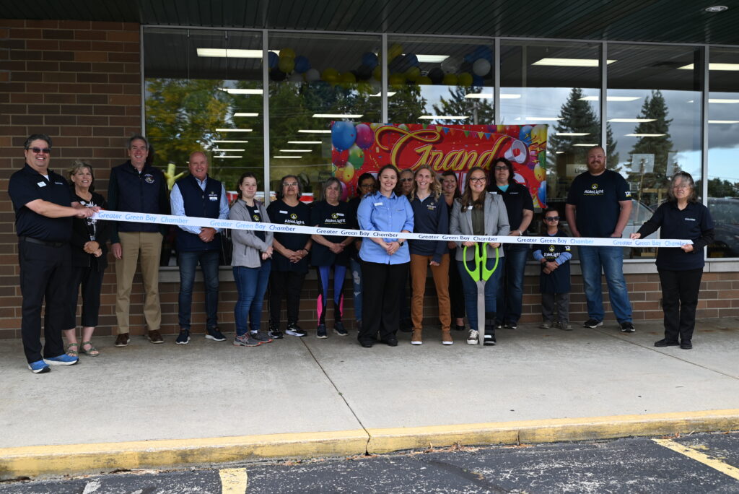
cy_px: 247
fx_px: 801
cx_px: 370
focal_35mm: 39
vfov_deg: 34.3
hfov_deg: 49.5
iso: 200
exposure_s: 1/250
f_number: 4.5
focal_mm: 39
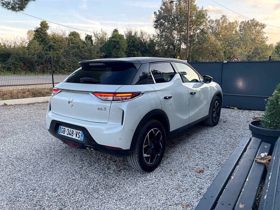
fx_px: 210
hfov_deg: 67.3
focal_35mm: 26
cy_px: 105
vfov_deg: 53.1
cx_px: 140
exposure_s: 1/152
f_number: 1.6
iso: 32
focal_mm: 4.2
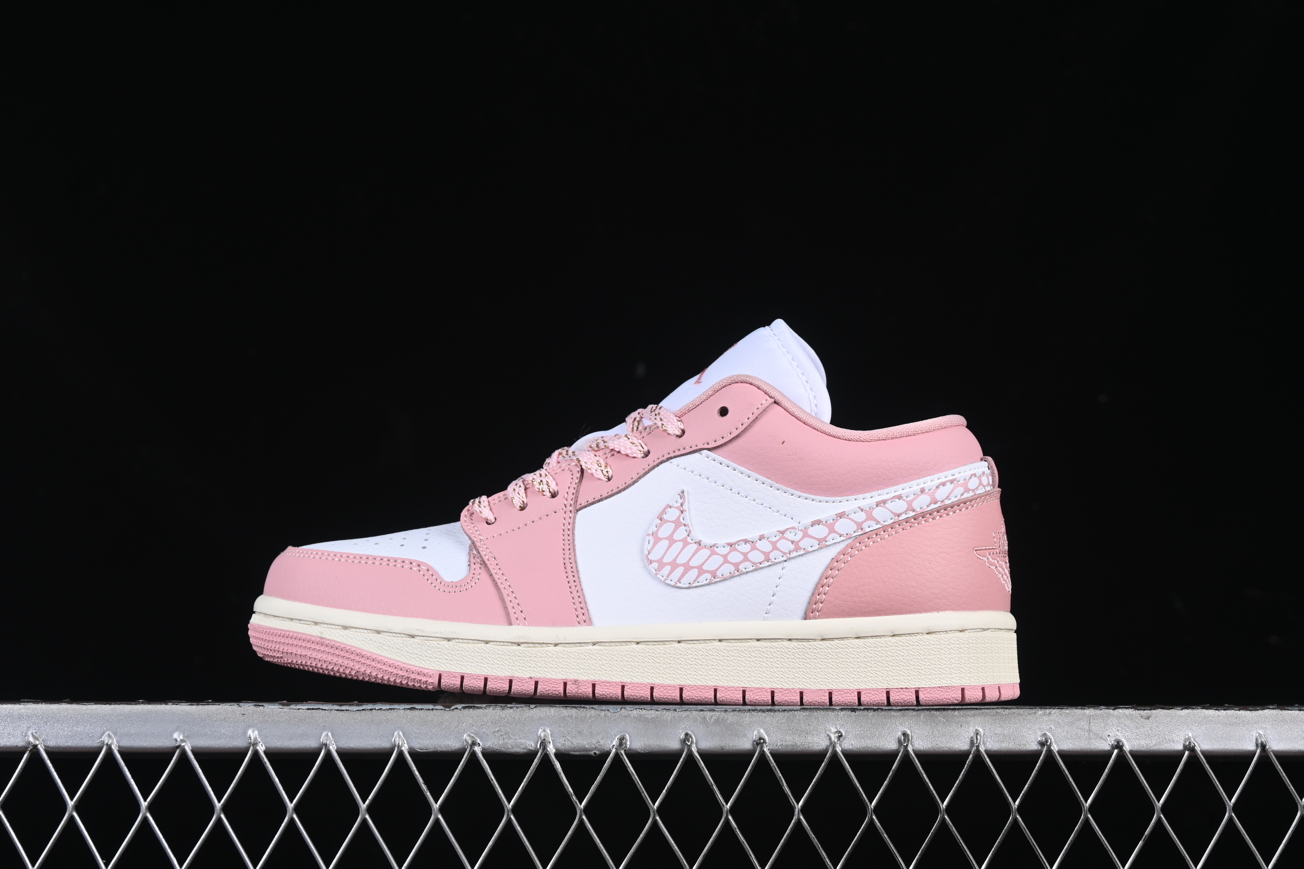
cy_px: 434
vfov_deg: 18.2
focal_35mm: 75
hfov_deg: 27.0
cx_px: 652
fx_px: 2716
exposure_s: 1/80
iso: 160
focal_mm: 50
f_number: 8
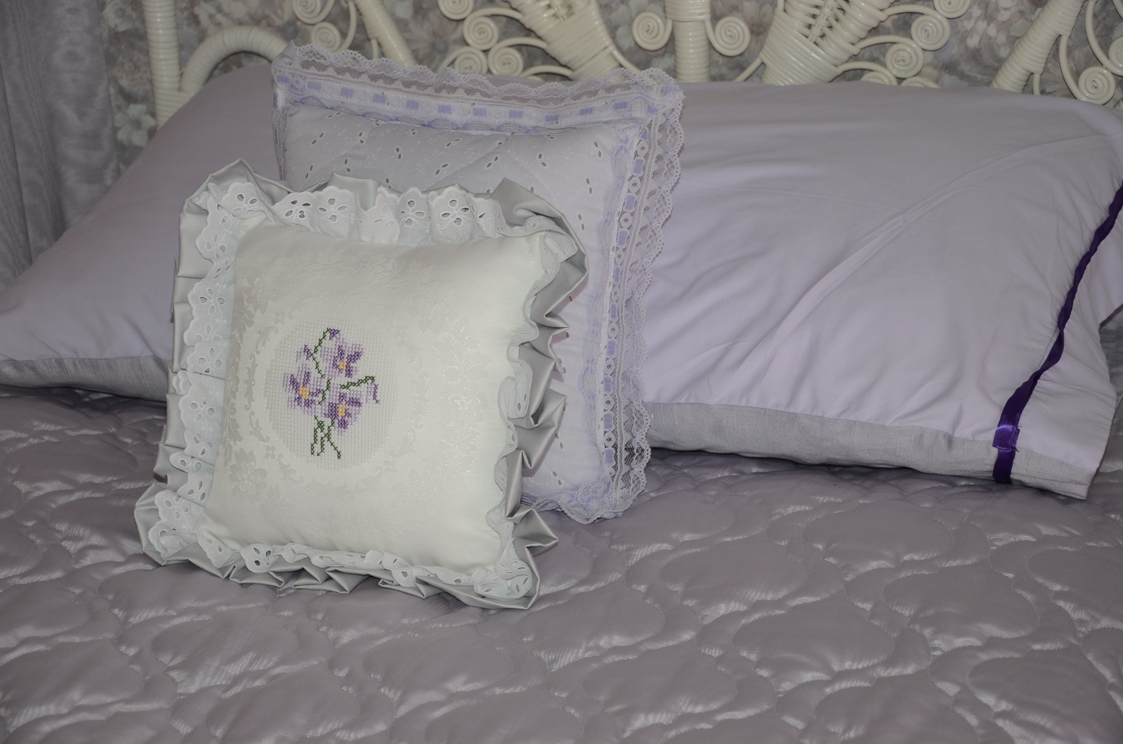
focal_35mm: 99
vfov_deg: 13.8
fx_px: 3082
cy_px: 372
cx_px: 562
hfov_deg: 20.7
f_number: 5.3
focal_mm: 66
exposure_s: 1/60
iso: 400
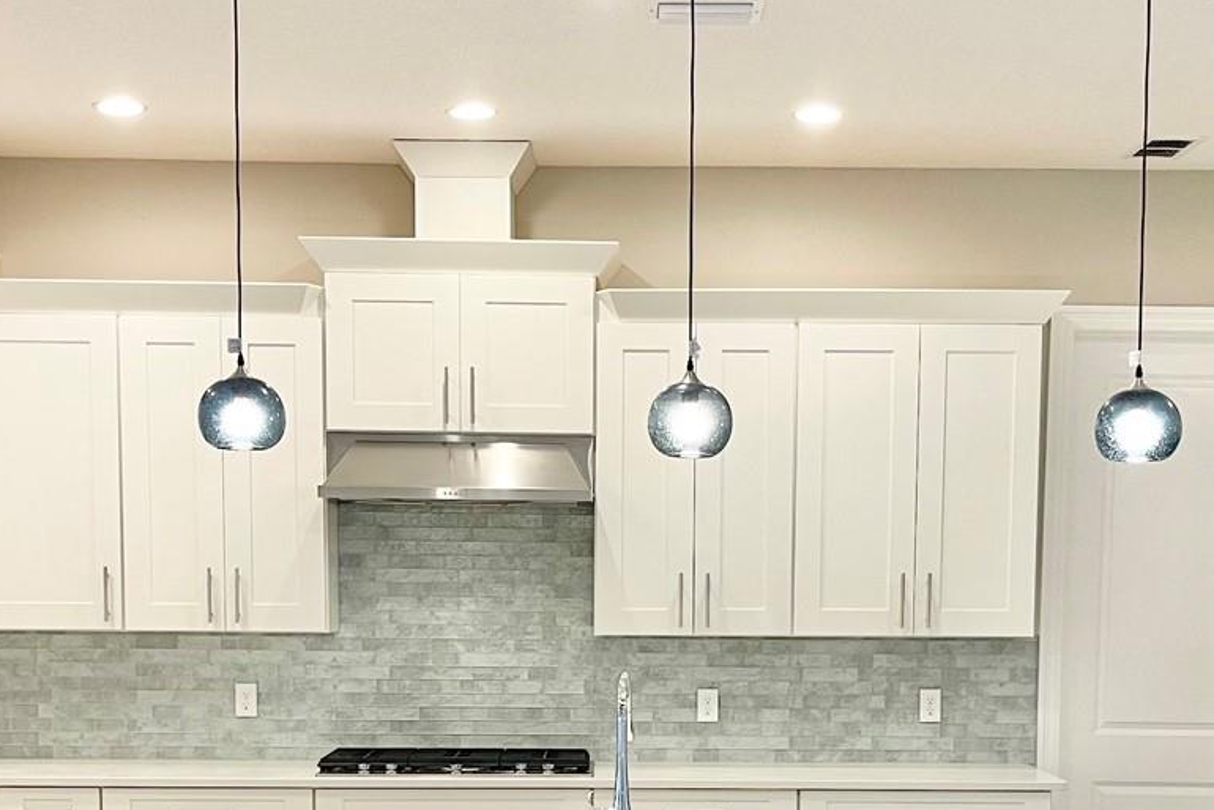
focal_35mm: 54
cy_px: 739
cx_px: 659
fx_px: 1822
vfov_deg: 24.3
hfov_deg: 36.8
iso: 100
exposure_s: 1/60
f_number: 1.6
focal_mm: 5.1
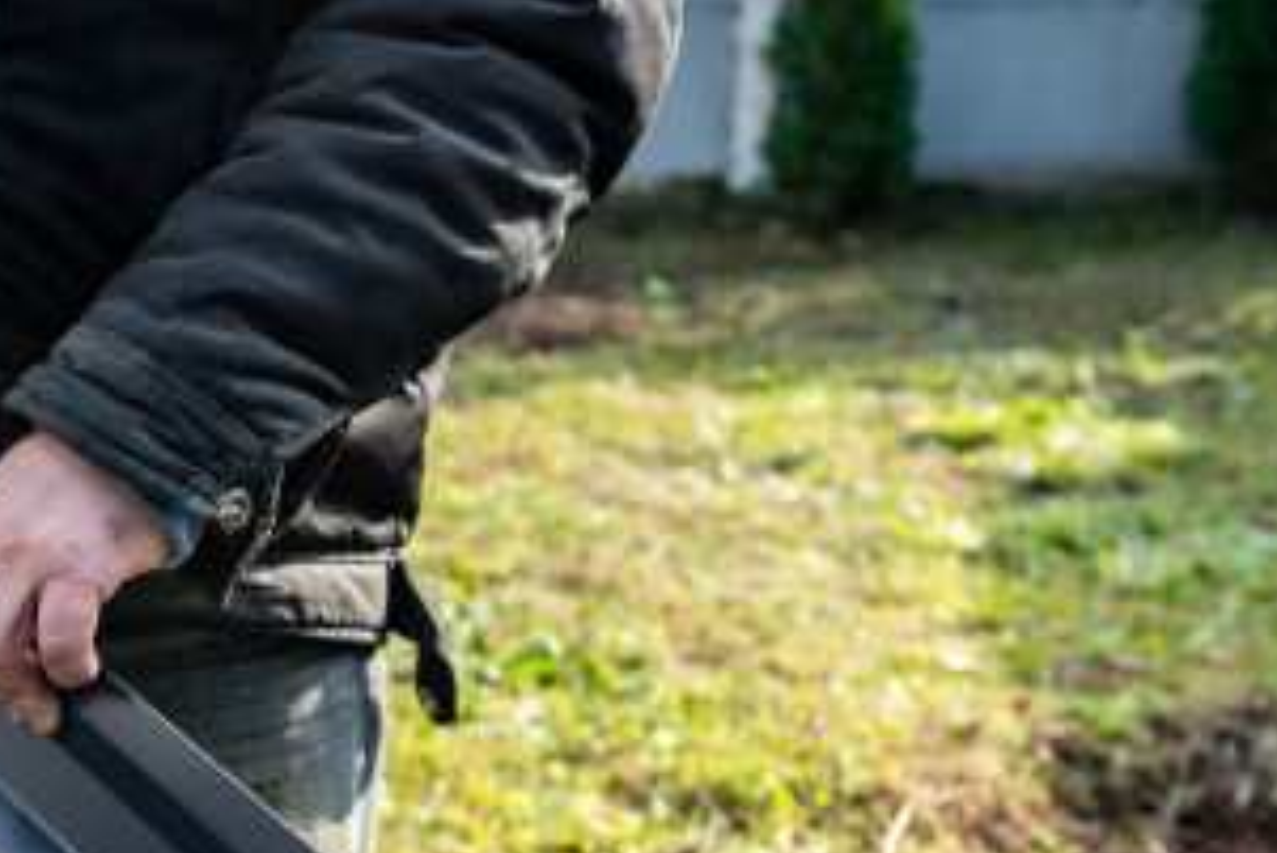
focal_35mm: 93
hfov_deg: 21.5
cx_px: 148
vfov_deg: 14.6
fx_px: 3300
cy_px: 785
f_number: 4.5
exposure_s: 1/400
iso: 200
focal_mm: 35
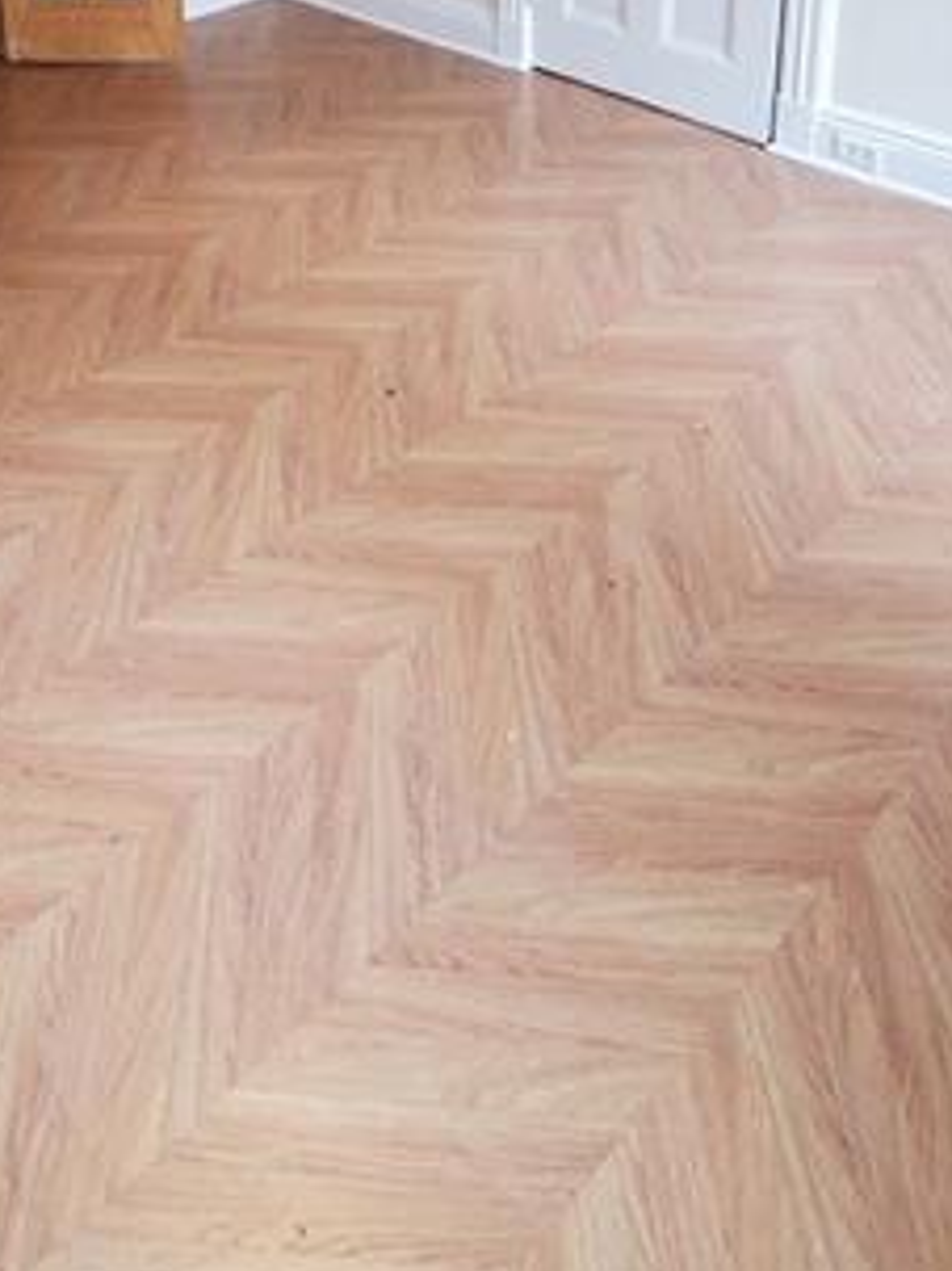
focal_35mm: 33
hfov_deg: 41.7
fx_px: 1211
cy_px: -113
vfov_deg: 43.5
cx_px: 239
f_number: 2.2
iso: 160
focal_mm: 1.8
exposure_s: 1/60
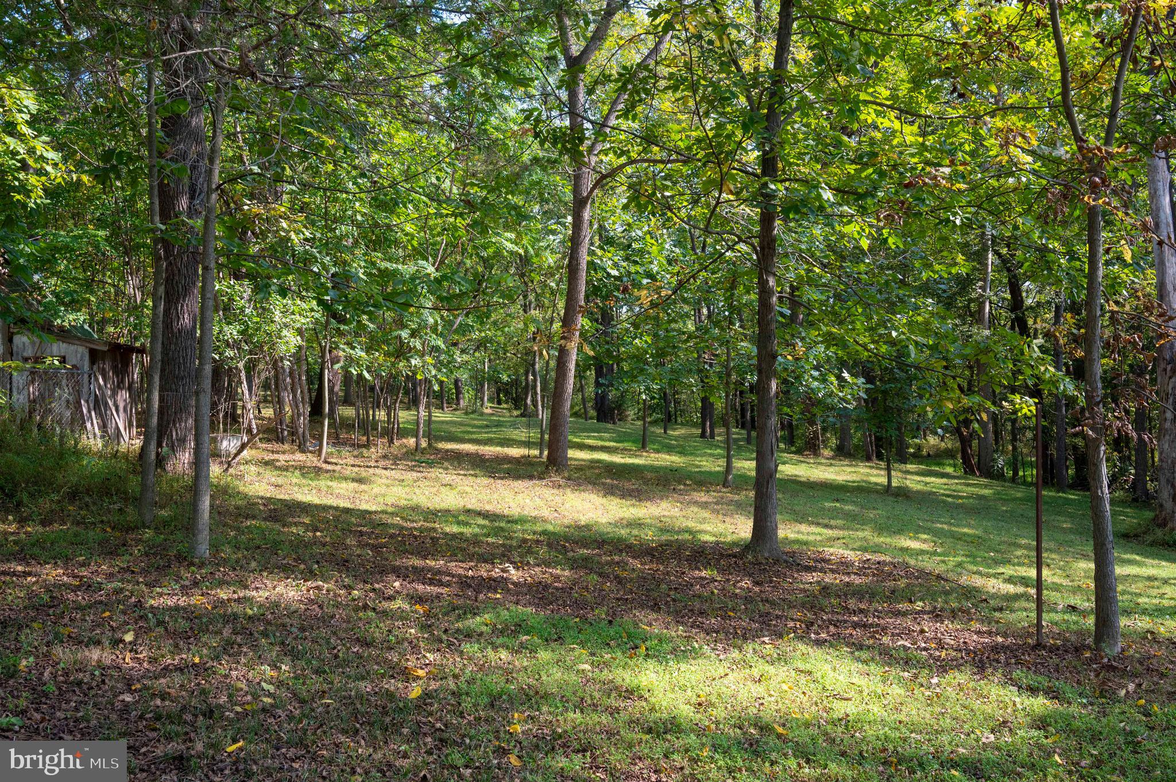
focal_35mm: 35
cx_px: 588
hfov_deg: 54.5
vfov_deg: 37.8
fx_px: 1142
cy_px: 391
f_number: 10
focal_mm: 35
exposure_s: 1/400
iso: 1000
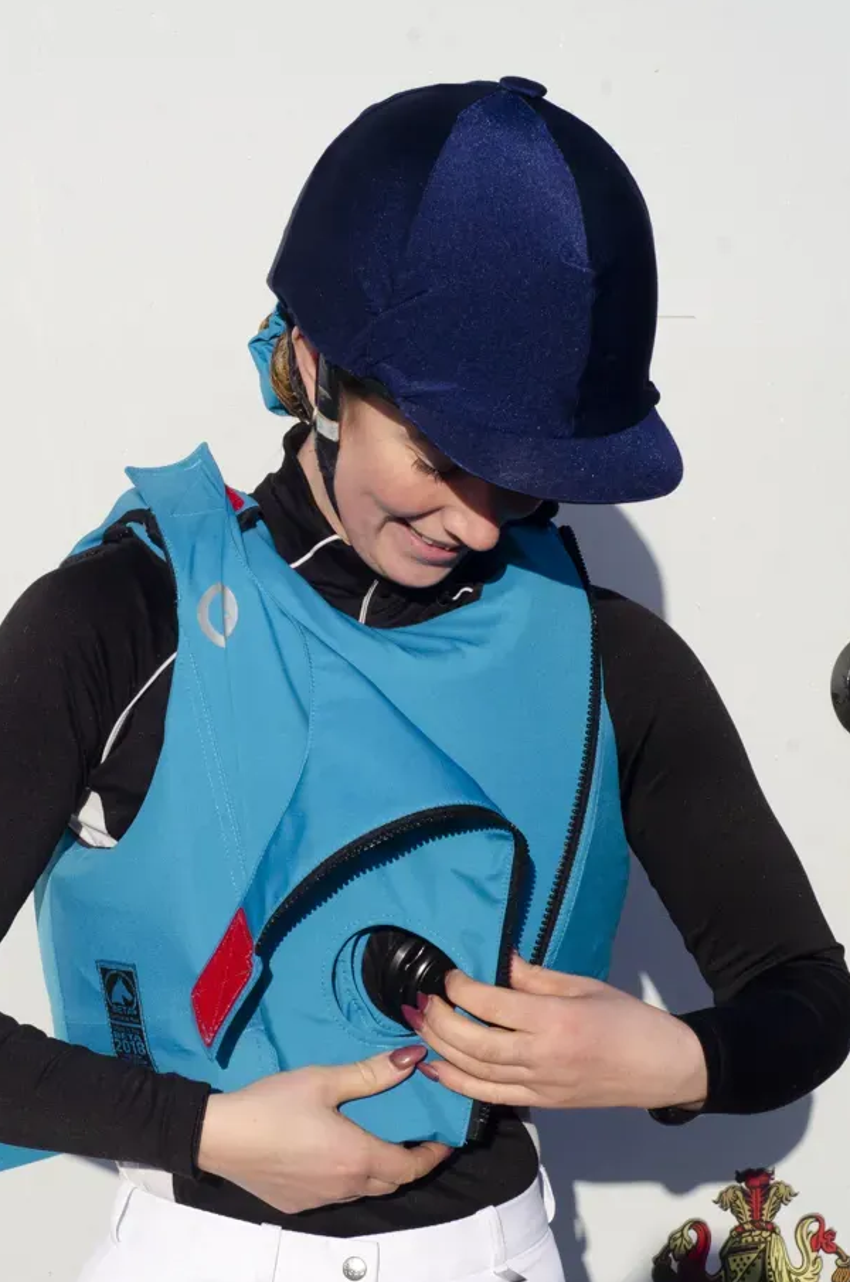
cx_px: 303
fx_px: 3555
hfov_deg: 13.6
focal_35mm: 100
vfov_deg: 20.4
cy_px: 613
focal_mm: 50
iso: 500
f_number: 13
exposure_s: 1/640
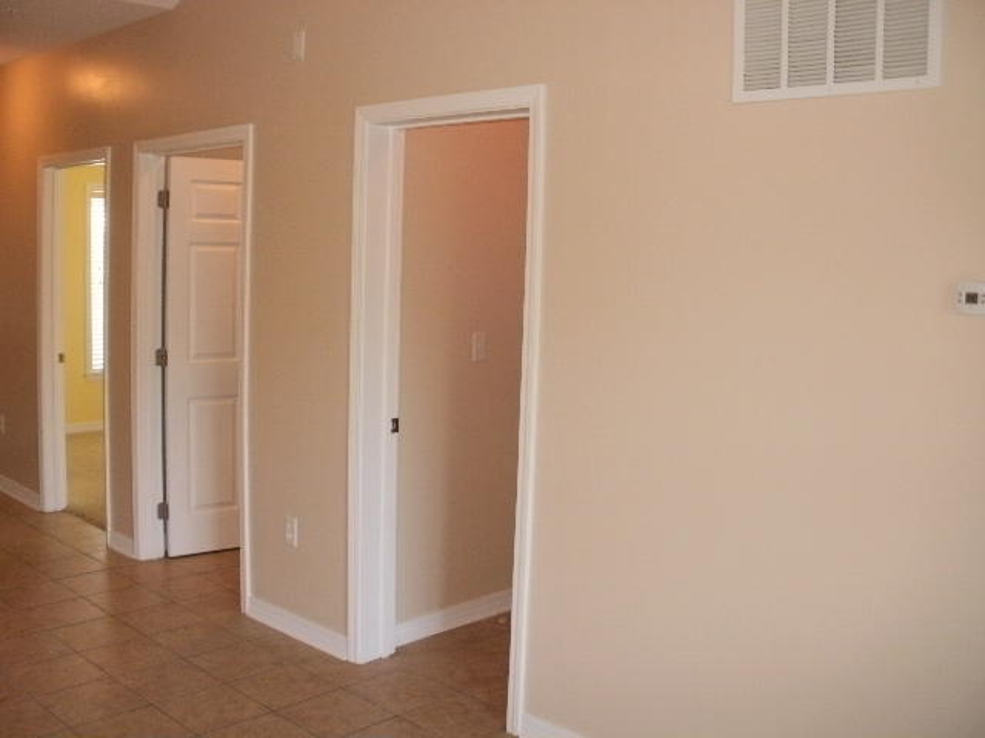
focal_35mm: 36
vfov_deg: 39.7
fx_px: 1024
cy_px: 369
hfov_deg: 51.4
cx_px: 492
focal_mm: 6.3
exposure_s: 1/30
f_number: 3.5
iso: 160
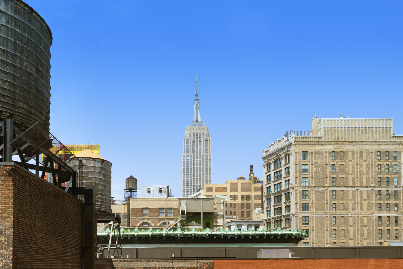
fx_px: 336
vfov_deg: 43.6
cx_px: 202
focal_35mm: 30
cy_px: 134
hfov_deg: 61.9
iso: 80
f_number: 18
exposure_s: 1/30
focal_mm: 30
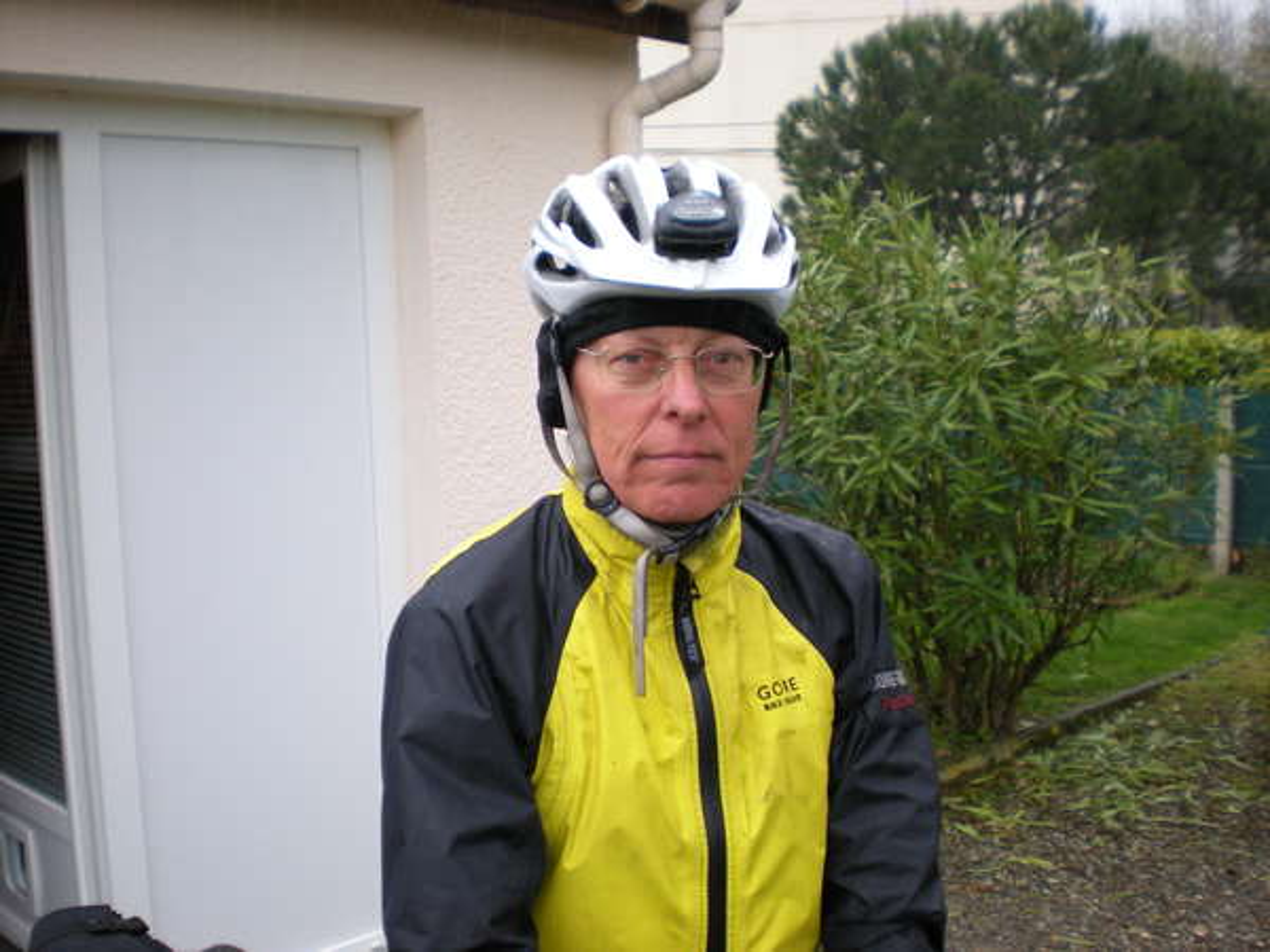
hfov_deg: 49.0
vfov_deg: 37.7
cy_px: 476
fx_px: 1394
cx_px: 635
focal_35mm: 38
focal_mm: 6.3
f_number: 3.1
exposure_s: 1/71
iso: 160
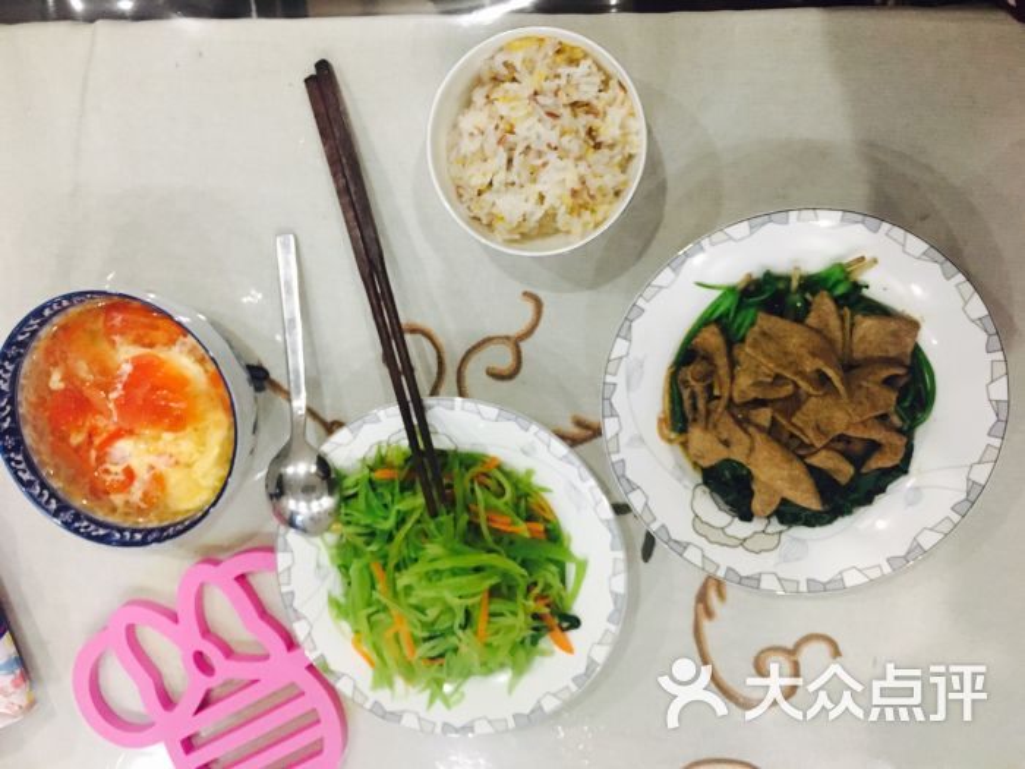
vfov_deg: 48.2
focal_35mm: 29
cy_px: 384
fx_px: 859
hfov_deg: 61.7
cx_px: 512
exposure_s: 1/33
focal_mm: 4.15
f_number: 2.2
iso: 200
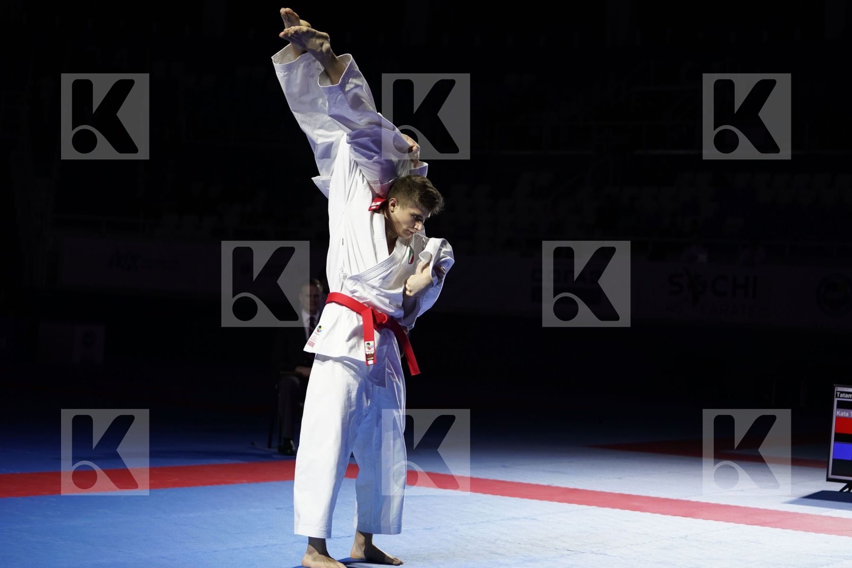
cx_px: 426
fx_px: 1657
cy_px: 284
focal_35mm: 70
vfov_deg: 19.5
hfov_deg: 28.8
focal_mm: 70
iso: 640
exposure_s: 1/500
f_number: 2.8
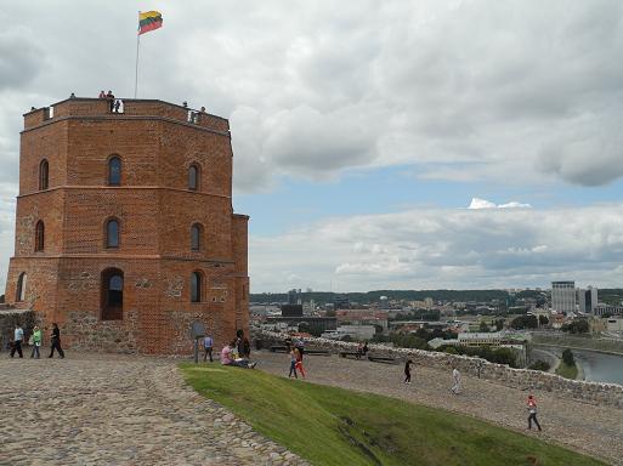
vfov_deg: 37.7
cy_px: 233
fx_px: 683
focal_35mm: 38
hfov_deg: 49.0
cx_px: 312
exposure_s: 1/1000
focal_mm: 8.1
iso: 100
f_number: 4.5
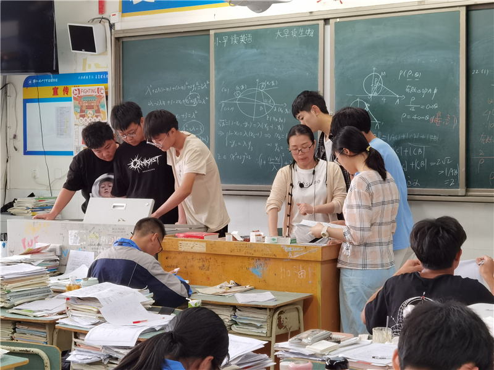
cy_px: 185
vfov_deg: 20.7
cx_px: 247
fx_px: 1013
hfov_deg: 27.4
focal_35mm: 71
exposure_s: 1/100
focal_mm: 6.71
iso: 160
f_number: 1.9
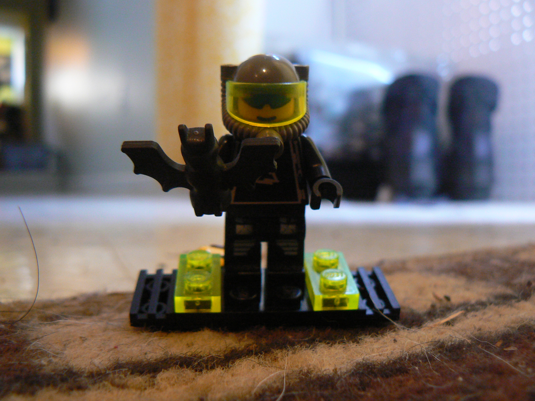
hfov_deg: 51.4
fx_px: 556
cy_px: 200
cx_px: 268
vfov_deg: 39.7
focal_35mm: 36
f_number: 2.8
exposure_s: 1/8
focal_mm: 6
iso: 200
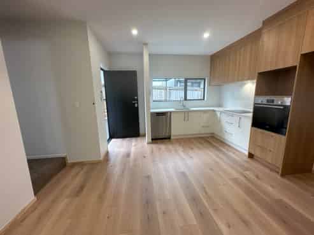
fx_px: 127
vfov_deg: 85.6
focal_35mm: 14
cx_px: 157
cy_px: 118
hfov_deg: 102.1
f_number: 2.2
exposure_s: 1/100
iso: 80
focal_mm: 2.22
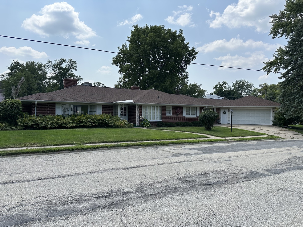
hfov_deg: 71.6
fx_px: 210
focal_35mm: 24
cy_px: 114
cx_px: 152
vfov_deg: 56.8
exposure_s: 1/5000
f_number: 1.78
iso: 80
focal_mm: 6.86
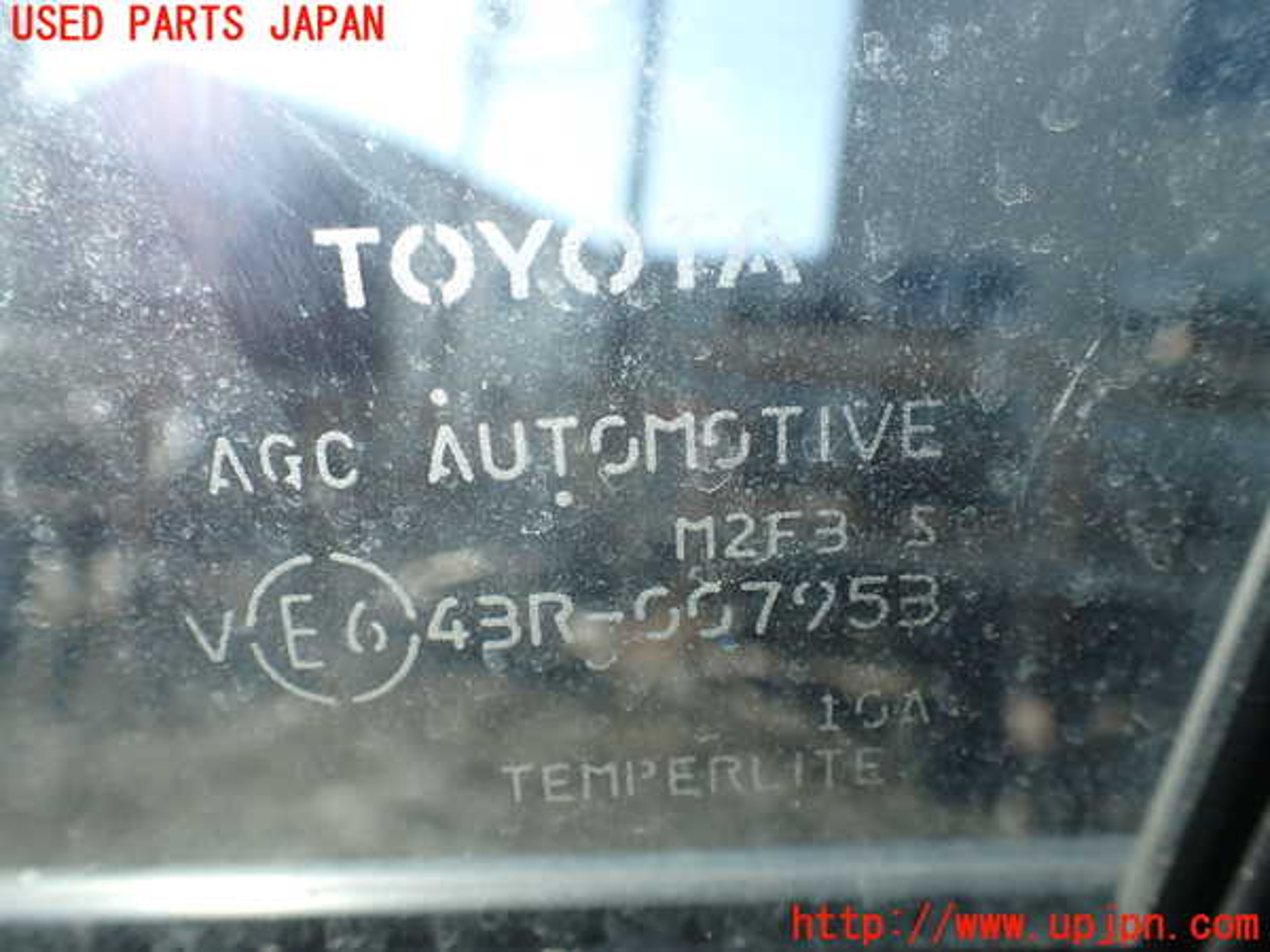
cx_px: 635
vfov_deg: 46.8
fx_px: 1101
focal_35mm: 30
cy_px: 476
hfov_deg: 60.0
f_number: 3.2
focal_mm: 5.4
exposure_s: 1/640
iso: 100
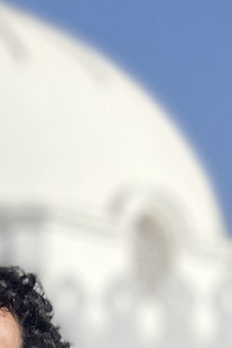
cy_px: 455
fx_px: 3592
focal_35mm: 372
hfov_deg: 3.7
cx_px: -12
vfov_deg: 5.5
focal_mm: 9
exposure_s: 1/2222
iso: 32
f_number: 2.8
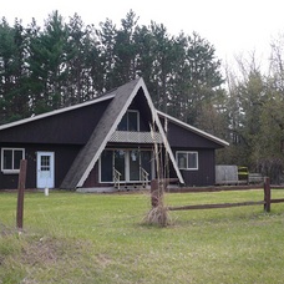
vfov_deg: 39.2
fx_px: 399
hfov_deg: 39.2
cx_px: 148
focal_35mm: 43
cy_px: 141
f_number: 2.9
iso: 100
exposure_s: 1/500
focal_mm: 5.2
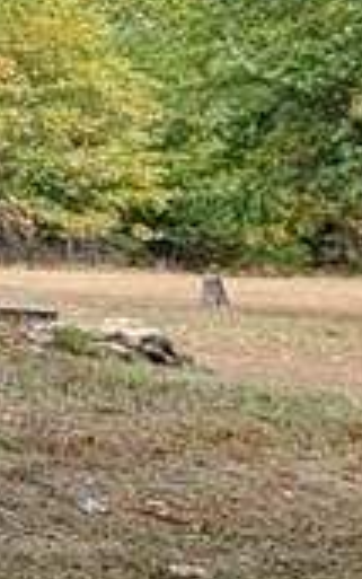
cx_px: -1064
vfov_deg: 26.6
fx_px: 1199
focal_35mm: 76
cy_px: 112
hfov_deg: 8.4
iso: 47
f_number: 1.7
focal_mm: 2.02
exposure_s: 1/2092
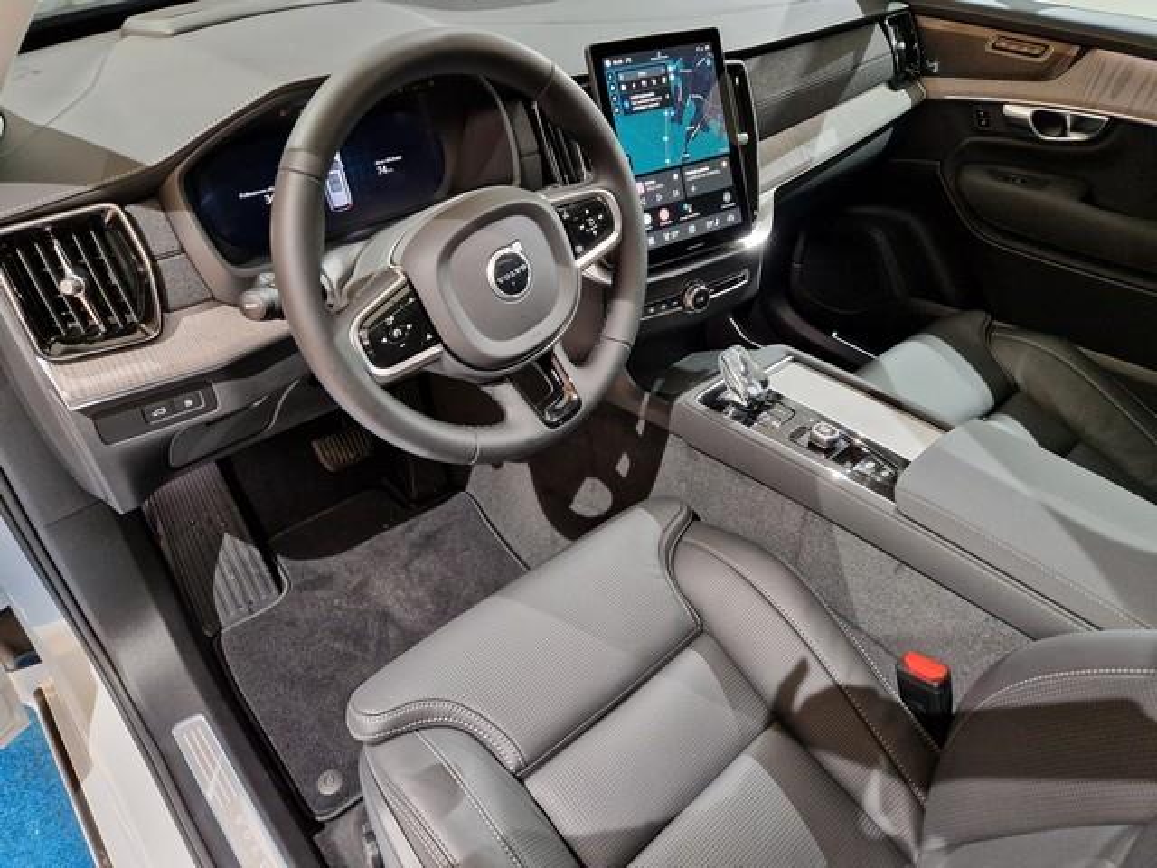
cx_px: 578
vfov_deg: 58.9
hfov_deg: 73.9
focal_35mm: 23
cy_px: 434
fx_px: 769
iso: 640
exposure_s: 1/50
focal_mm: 5.4
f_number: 1.8
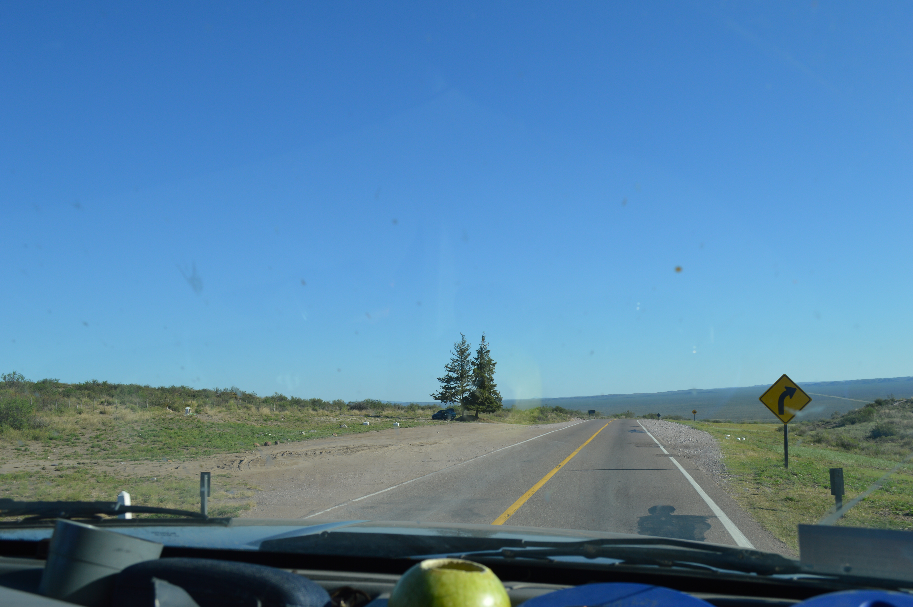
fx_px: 836
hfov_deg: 57.3
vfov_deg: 39.9
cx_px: 456
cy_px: 304
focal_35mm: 33
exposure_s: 1/250
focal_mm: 22
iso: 100
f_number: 8
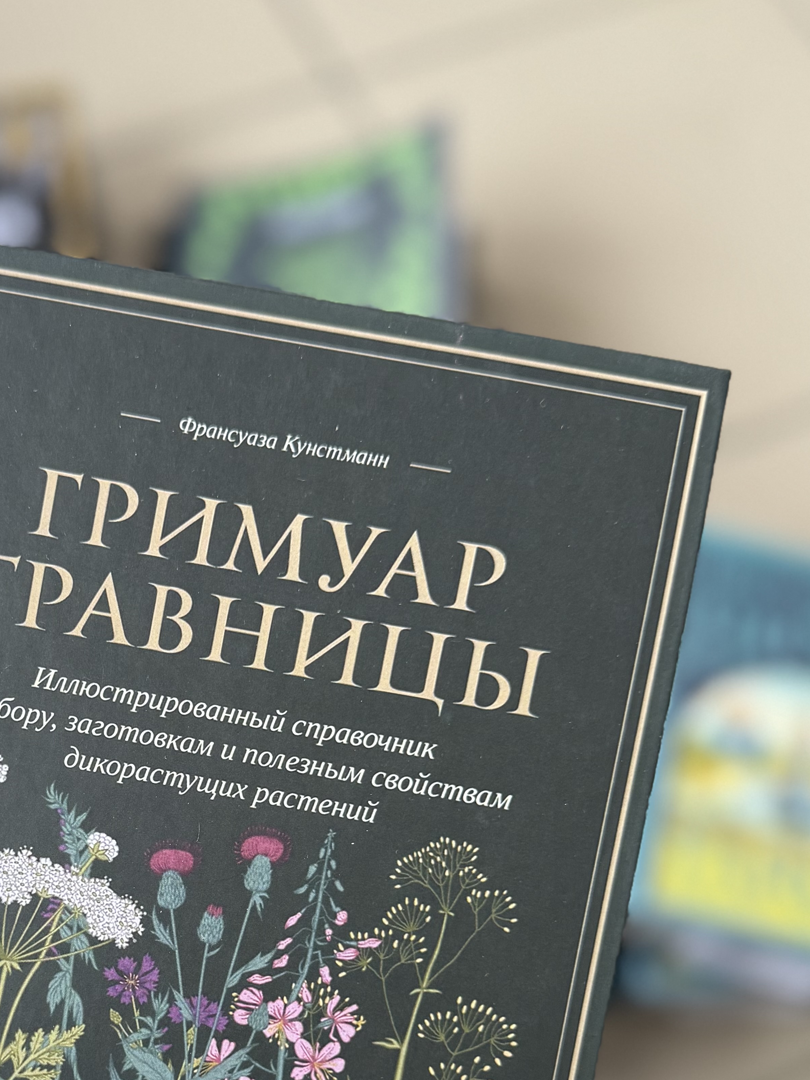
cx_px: 170
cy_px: 867
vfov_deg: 41.9
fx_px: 1342
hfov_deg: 32.7
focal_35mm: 43
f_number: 1.78
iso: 200
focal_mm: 6.76
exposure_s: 1/88
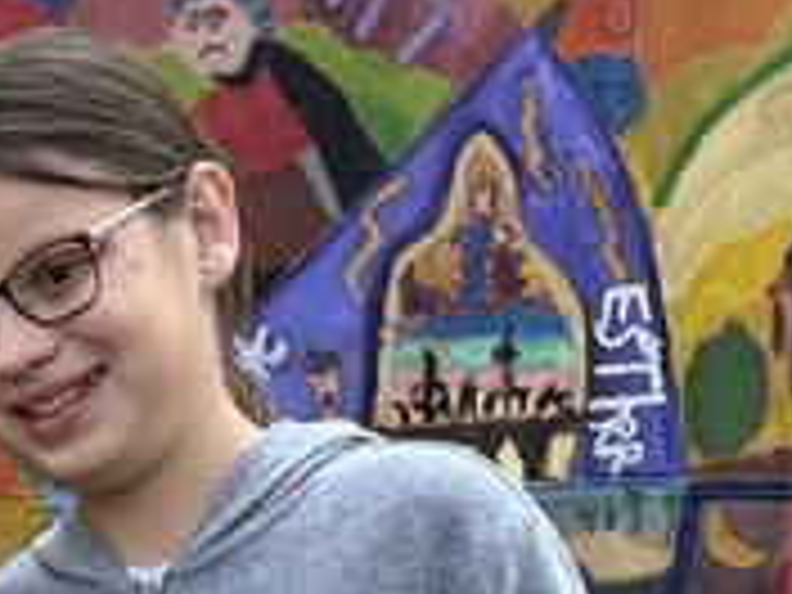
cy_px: 999
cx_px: -198
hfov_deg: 13.6
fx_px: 3203
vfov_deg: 10.1
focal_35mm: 140
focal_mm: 6.76
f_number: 1.78
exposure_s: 1/60
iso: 320
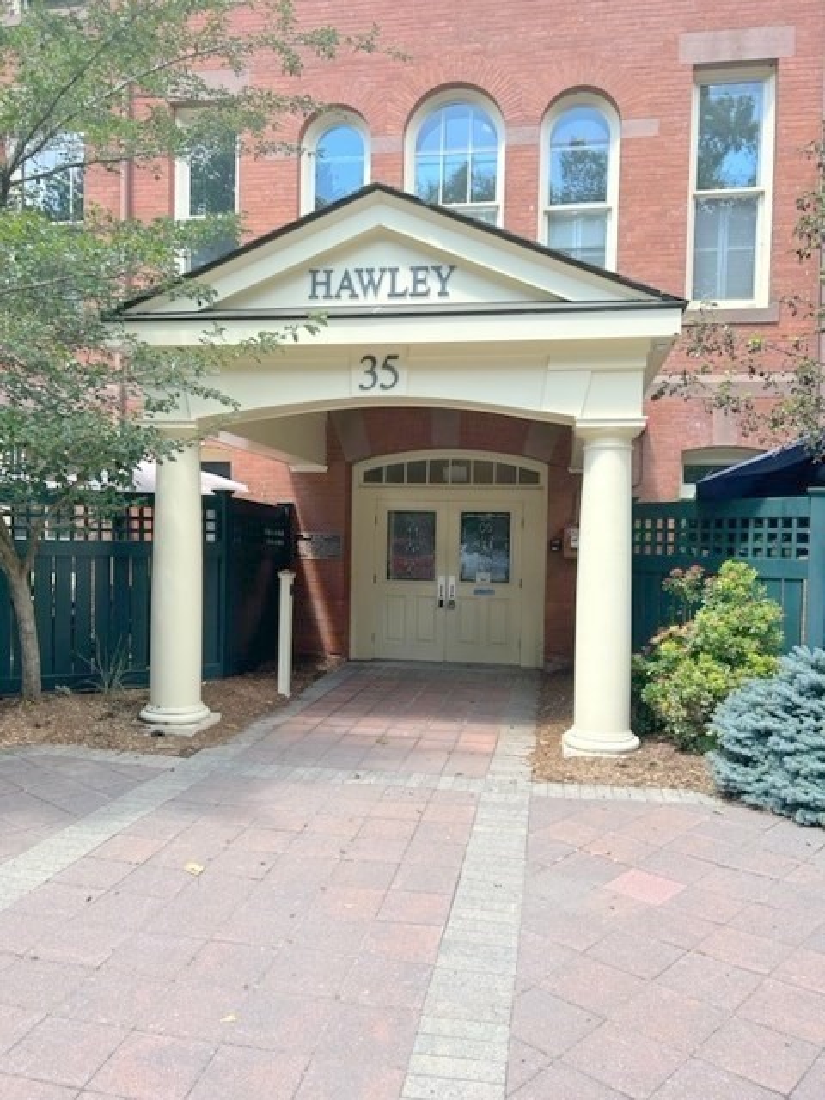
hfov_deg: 53.1
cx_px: 412
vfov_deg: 67.3
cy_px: 550
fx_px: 826
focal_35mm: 26
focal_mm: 5.7
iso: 50
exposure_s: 1/780
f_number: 1.5
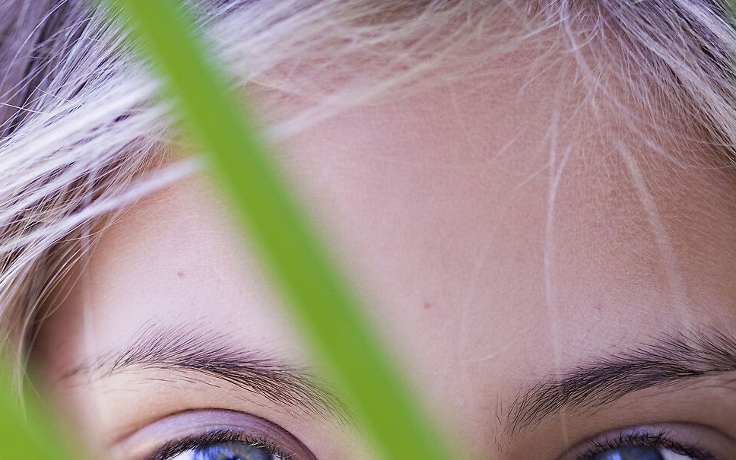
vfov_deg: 3.7
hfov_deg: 5.9
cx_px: 246
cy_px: 503
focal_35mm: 354
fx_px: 7101
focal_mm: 140
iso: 280
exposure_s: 1/180
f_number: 2.8
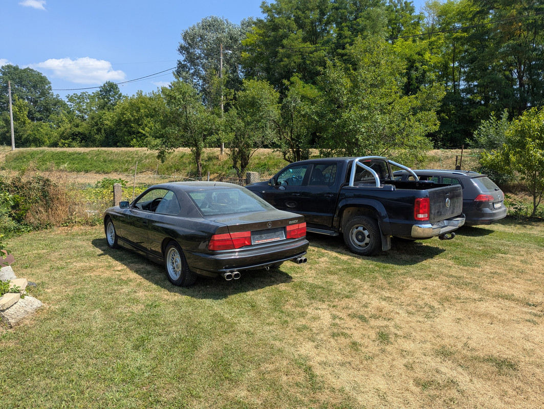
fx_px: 378
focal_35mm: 24
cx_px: 272
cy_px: 204
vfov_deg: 56.9
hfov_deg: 71.5
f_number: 1.85
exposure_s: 1/1770
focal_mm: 6.81
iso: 49
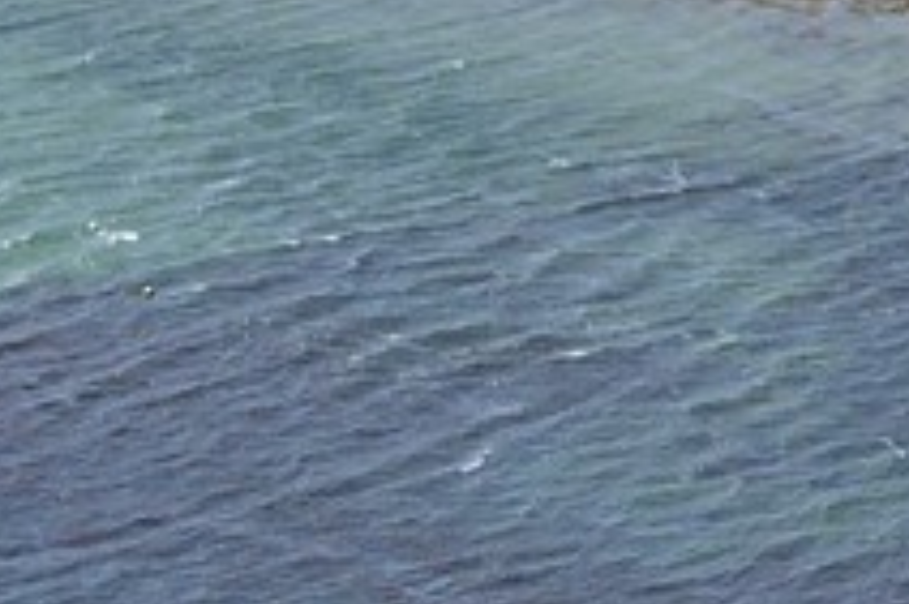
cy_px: -874
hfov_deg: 4.6
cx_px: 3263
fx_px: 10647
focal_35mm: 422
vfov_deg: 3.2
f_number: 7.1
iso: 400
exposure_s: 1/1000
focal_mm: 56
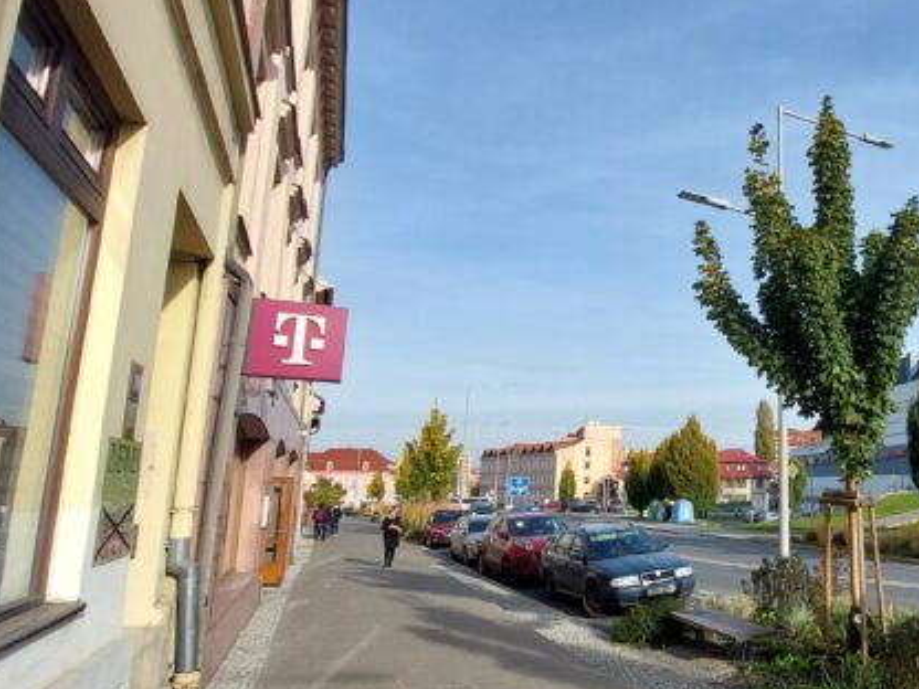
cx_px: 764
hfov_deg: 63.8
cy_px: 380
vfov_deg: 56.7
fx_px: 637
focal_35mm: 24
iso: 50
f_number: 2.2
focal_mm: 1.74
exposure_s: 1/1434
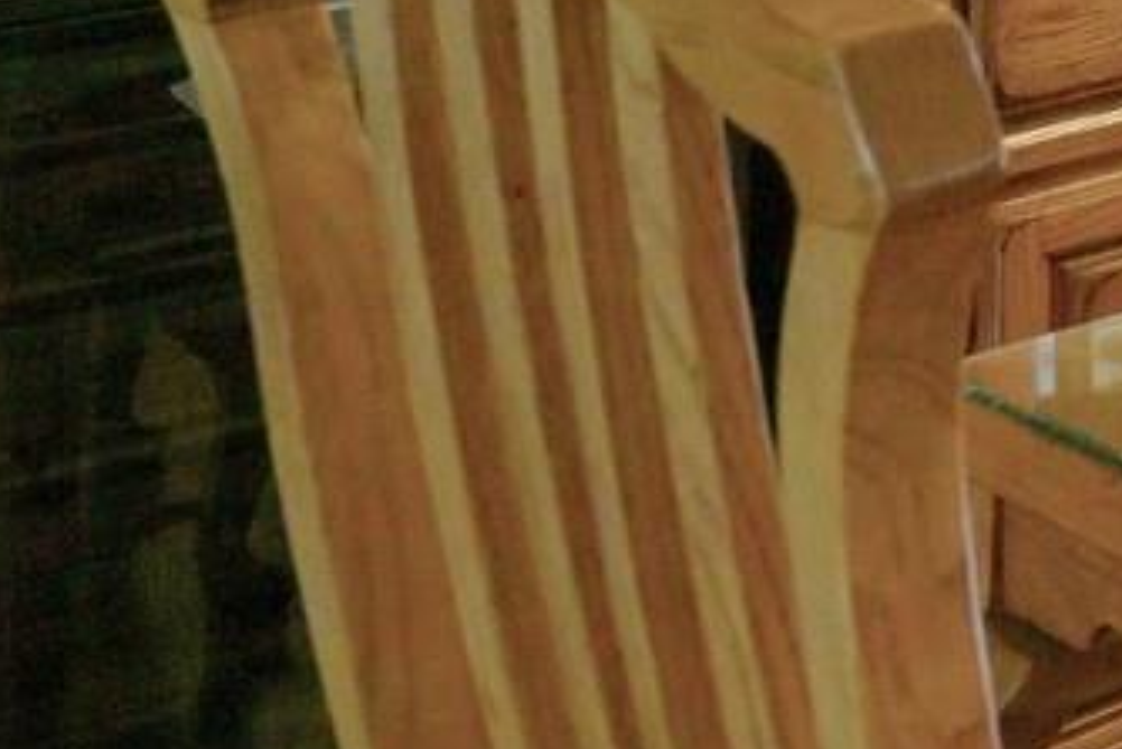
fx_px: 2619
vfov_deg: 14.6
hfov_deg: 14.5
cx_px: 2755
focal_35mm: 84
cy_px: -534
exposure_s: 1/60
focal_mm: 17
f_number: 8
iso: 400
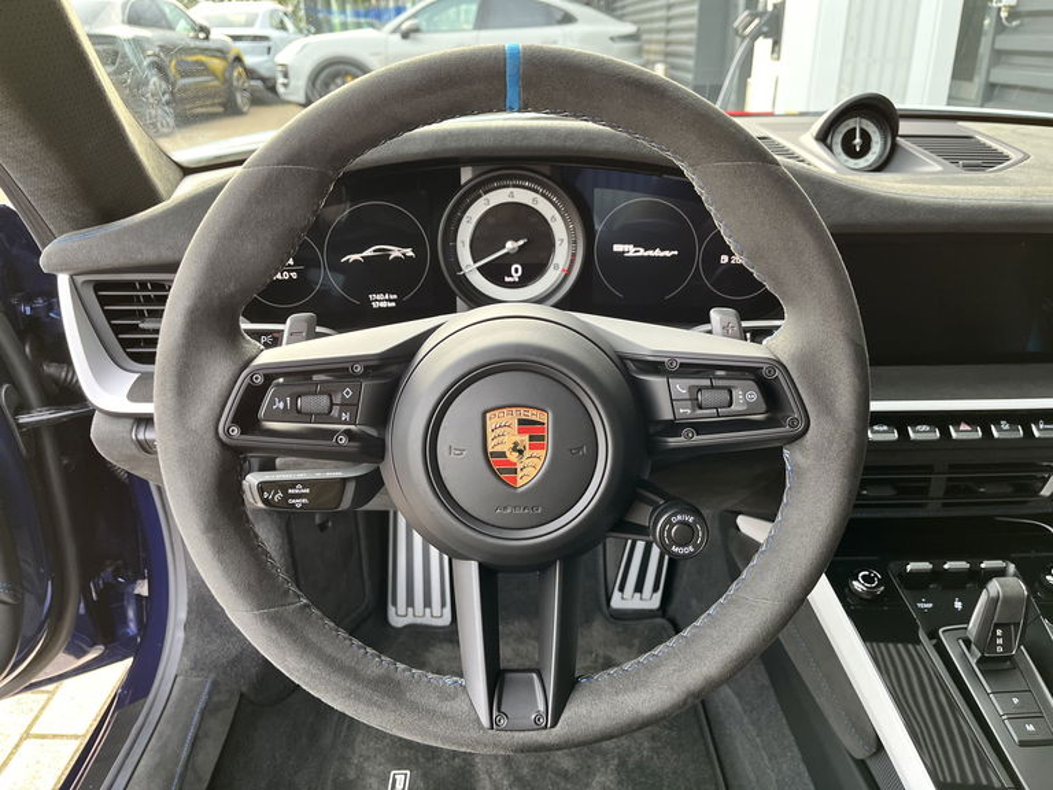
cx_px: 526
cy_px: 395
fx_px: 791
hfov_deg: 67.3
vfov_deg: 53.1
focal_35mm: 26
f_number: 1.6
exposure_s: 1/109
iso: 125
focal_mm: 5.1
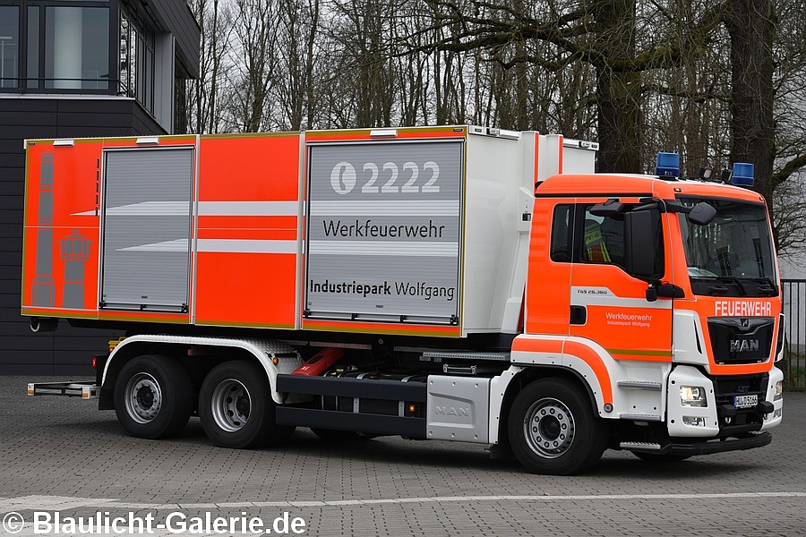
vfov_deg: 18.9
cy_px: 268
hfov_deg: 28.1
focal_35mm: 72
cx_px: 403
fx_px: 1612
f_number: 8
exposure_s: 1/250
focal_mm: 72
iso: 400
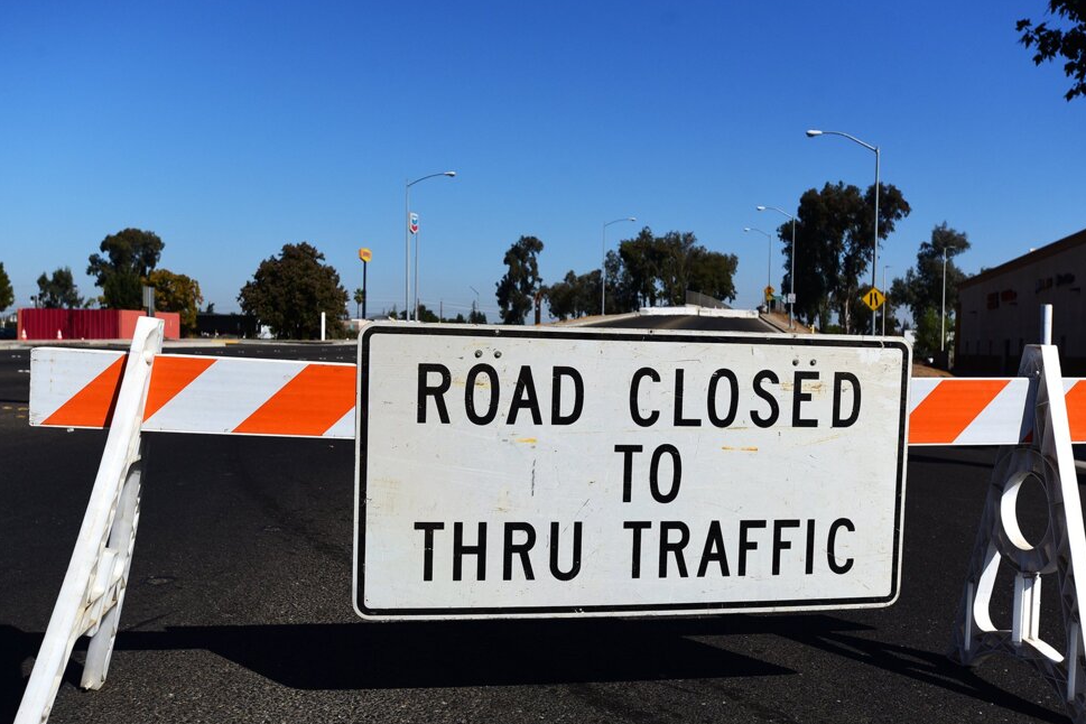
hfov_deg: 49.5
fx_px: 1176
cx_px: 565
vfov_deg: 34.2
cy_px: 391
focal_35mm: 39
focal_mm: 35
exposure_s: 1/4000
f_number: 5.6
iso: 320
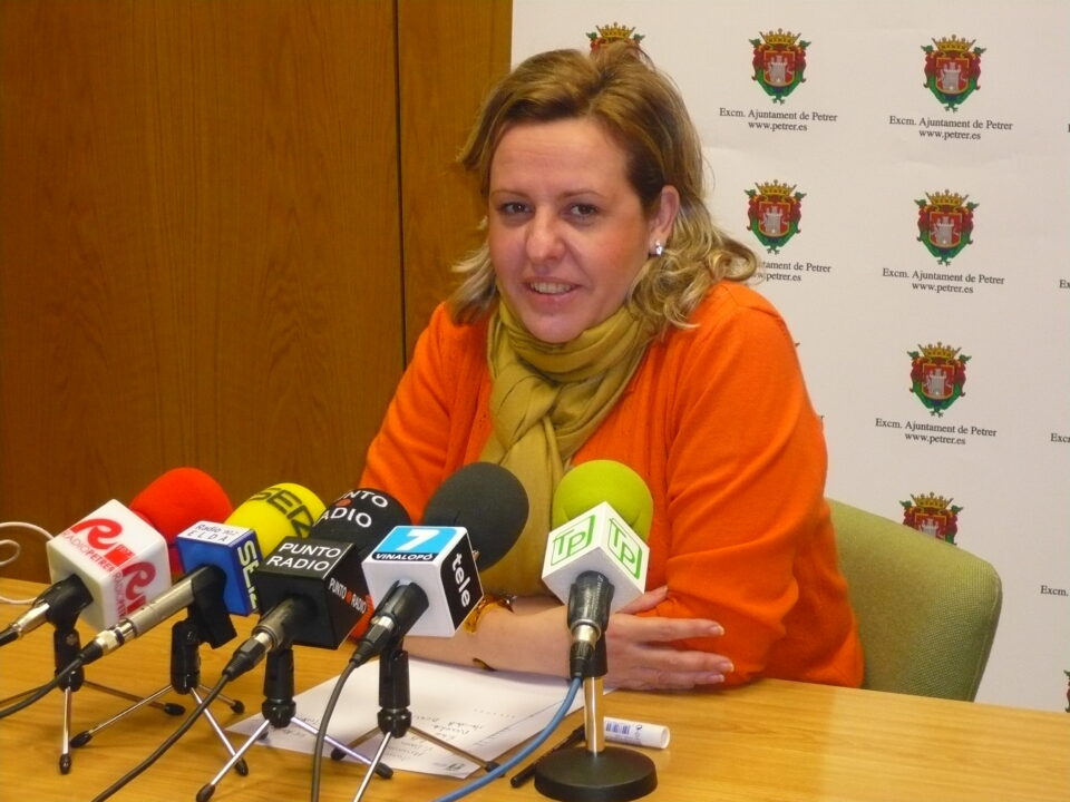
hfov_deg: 20.2
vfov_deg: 15.2
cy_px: 401
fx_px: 2998
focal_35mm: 97
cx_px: 535
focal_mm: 16.1
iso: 320
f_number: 4.8
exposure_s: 1/30
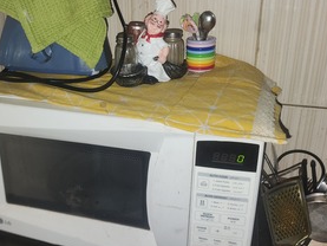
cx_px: 109
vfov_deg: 37.6
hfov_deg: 48.1
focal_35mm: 38
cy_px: 101
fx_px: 359
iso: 80
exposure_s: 1/50
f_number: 1.8
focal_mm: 6.4
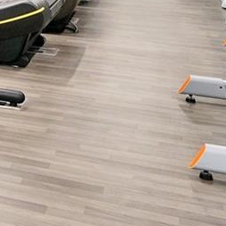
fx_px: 635
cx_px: -144
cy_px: -130
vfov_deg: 17.7
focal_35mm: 86
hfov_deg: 17.5
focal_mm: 16
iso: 400
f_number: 4
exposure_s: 1/40
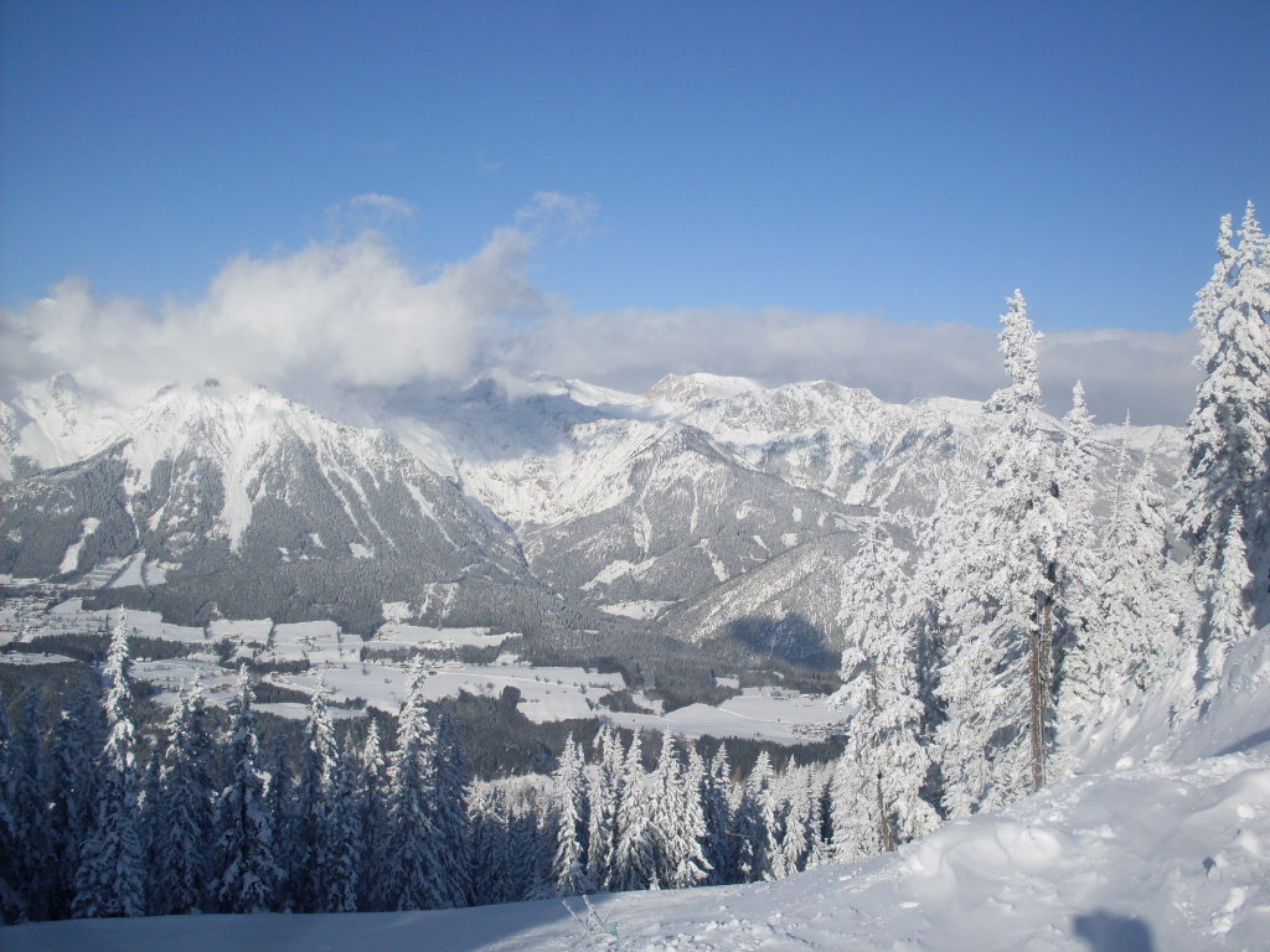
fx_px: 1394
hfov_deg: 49.0
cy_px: 476
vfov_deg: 37.7
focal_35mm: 38
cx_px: 635
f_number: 8.4
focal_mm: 6.3
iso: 80
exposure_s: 1/500
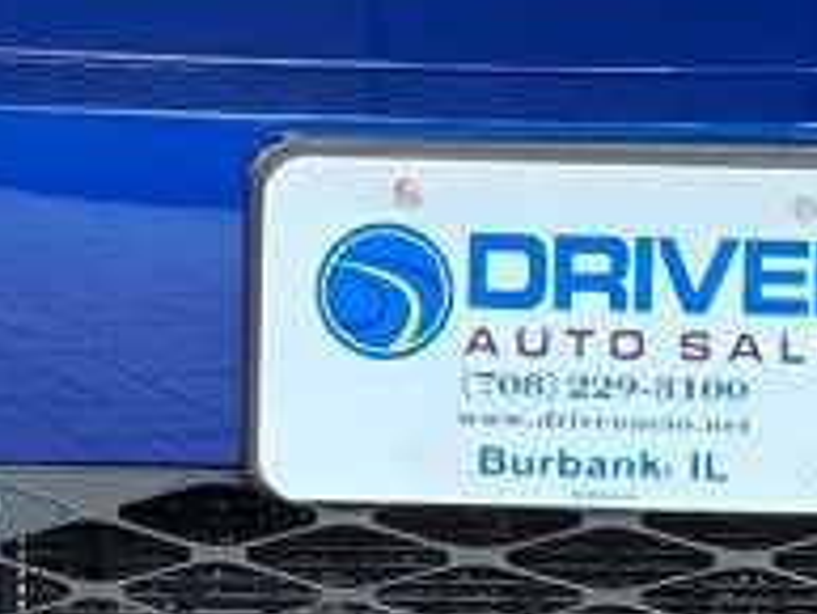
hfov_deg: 4.9
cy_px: -114
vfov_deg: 3.6
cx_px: 627
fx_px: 9636
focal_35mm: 408
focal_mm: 9
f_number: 2.8
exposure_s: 1/60
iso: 160
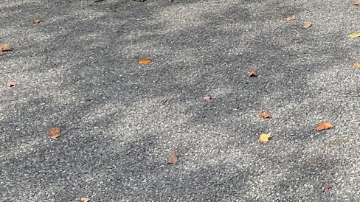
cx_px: 467
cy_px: -141
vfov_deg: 11.6
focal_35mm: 98
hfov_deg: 20.0
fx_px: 935
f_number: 1.8
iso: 16
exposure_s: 1/1675
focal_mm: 3
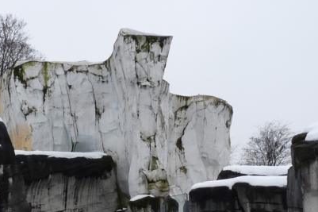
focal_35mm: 56
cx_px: 92
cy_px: 224
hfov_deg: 35.1
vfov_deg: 23.0
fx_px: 494
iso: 100
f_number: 4
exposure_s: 1/160
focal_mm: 4.8
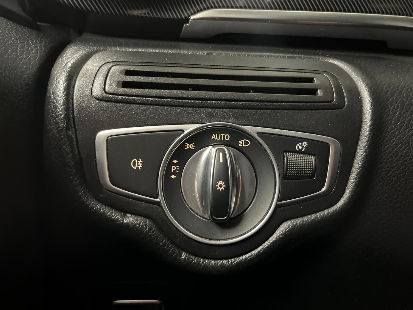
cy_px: 155
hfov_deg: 65.3
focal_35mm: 27
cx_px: 207
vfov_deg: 51.3
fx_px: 322
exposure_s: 1/25
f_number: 1.6
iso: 800
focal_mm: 5.1
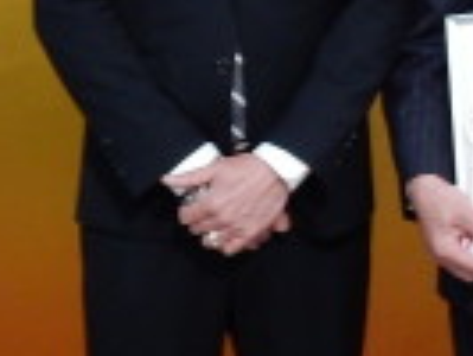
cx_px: 541
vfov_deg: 10.4
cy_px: -256
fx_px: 1846
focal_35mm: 135
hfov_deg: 14.2
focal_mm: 5.4
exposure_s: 1/15
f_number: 4
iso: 200
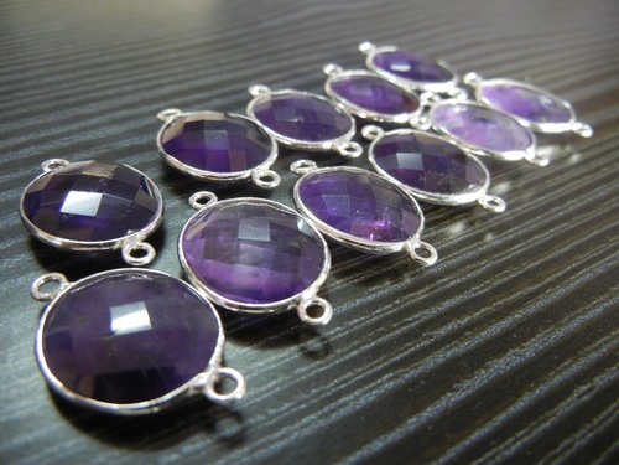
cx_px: 310
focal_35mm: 30
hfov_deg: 60.0
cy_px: 232
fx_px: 536
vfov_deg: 46.8
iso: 400
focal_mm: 5.4
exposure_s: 1/13
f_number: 3.5
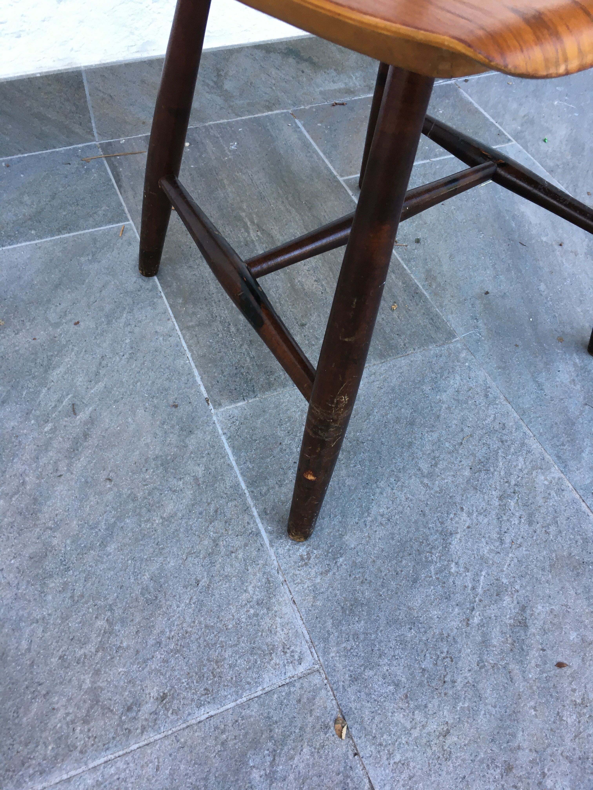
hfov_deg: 48.2
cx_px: 296
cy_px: 395
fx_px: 662
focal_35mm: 29
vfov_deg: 61.7
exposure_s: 1/33
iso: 25
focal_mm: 4.15
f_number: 2.2
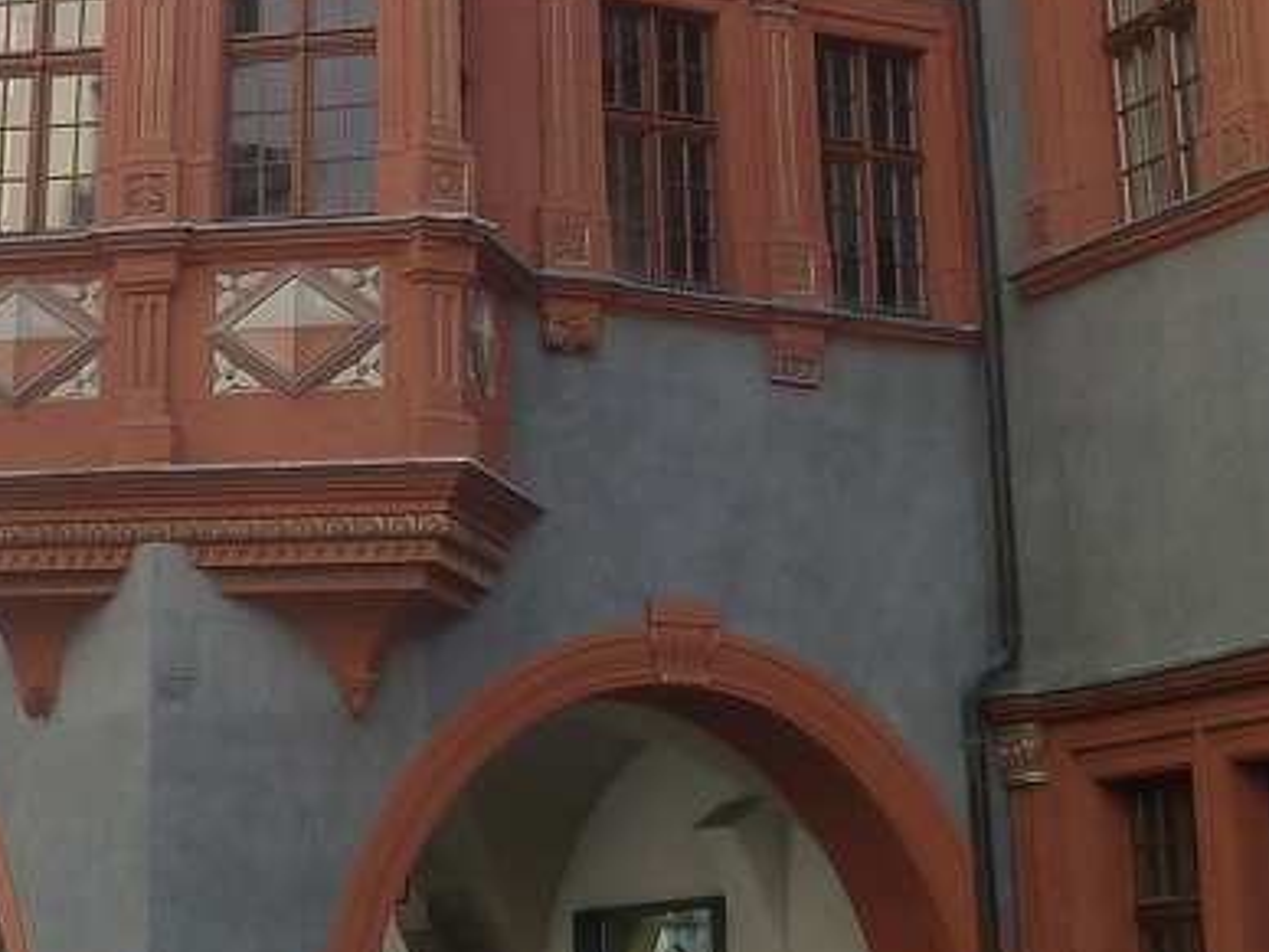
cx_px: 406
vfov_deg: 21.9
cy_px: 39
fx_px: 2383
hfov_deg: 29.6
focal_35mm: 65
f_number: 4
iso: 125
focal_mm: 4.1
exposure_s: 1/250
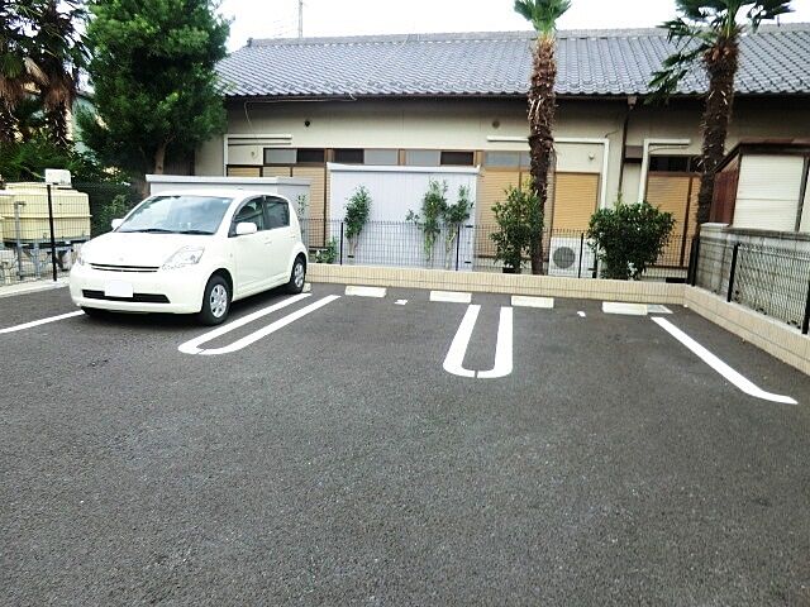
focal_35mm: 24
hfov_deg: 71.6
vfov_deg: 56.8
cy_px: 304
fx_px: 562
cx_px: 405
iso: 80
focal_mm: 4.3
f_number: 3.2
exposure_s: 1/320
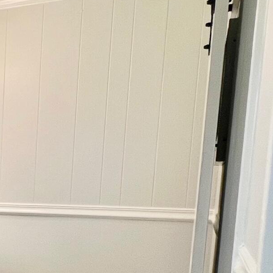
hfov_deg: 23.9
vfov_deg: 28.6
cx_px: -134
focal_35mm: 57
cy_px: 256
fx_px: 509
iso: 200
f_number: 1.8
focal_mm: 1.57
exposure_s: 1/120
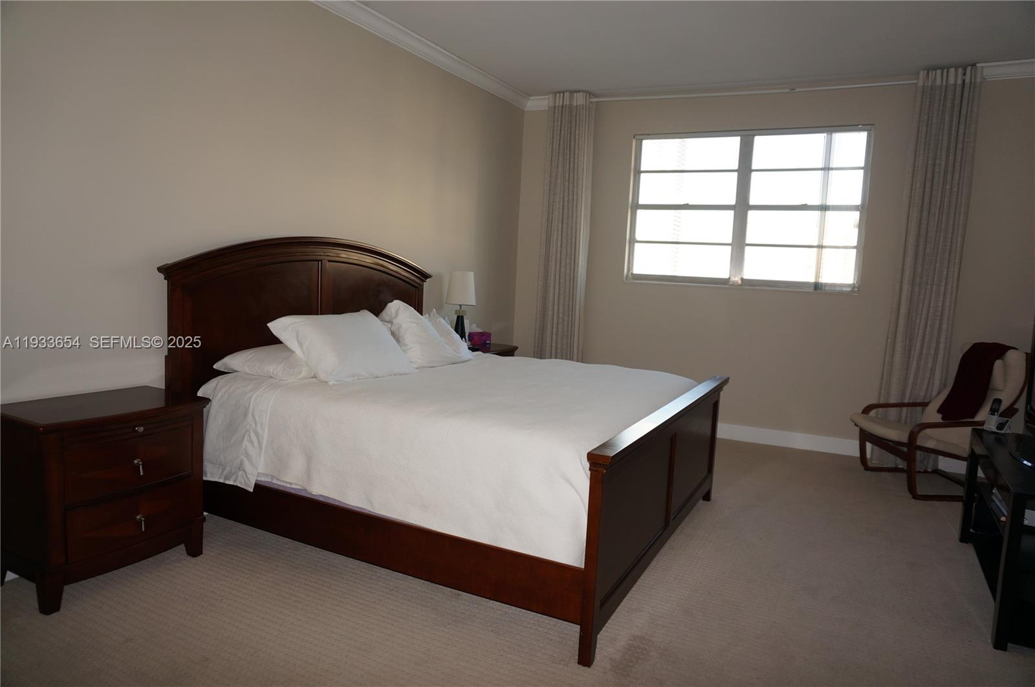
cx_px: 518
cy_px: 344
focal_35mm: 24
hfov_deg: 73.8
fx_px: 689
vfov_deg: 53.0
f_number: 4
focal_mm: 16
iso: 200
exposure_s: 1/60
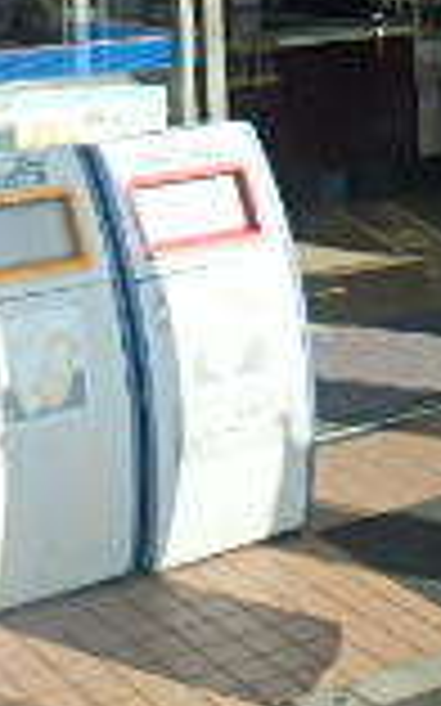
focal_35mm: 91
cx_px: 135
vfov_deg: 20.3
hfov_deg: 14.3
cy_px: -288
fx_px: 1752
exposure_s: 1/400
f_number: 6
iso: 125
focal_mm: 3.7
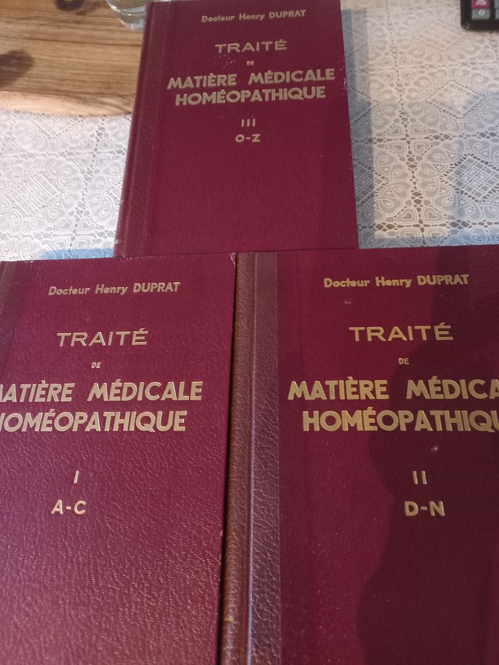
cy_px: 332
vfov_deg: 69.4
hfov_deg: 54.9
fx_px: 481
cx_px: 250
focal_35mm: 25
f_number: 2
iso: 800
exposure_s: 1/16.7
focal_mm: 4.6
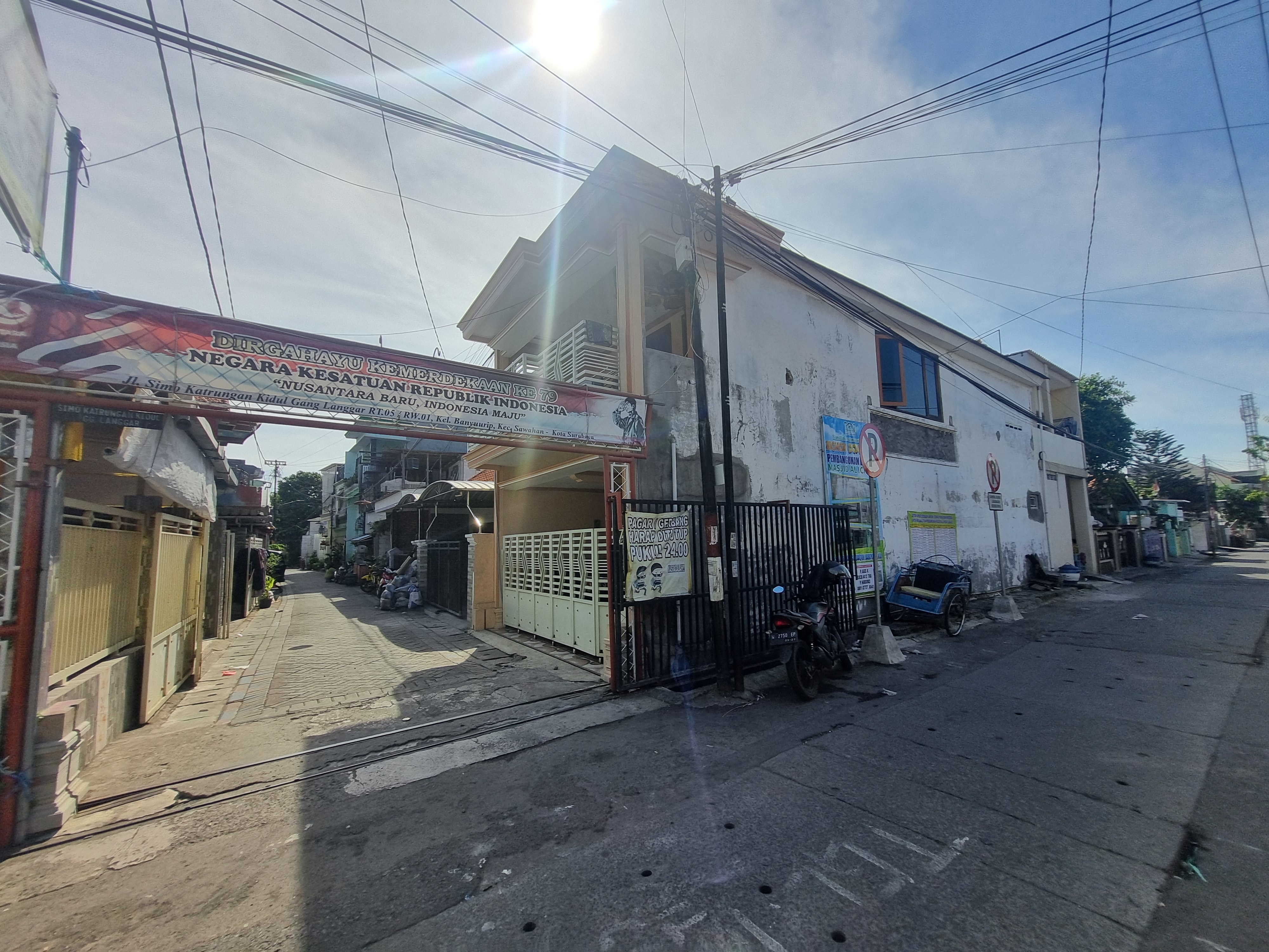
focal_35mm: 13
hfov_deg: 106.2
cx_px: 634
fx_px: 477
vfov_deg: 89.9
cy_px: 476
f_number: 2.2
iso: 50
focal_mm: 1.74
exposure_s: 1/1876
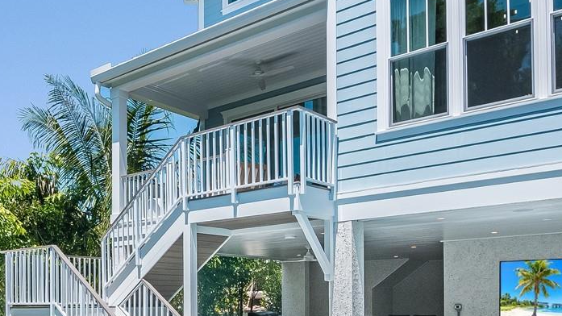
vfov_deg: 27.9
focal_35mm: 40
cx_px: 158
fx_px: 596
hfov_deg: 49.0
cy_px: 318
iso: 200
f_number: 7.1
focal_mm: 8
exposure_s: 1/400
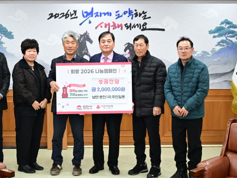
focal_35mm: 57
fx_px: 390
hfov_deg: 33.6
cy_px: 101
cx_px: 84
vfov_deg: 25.6
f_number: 3.2
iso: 1000
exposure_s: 1/100
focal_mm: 43
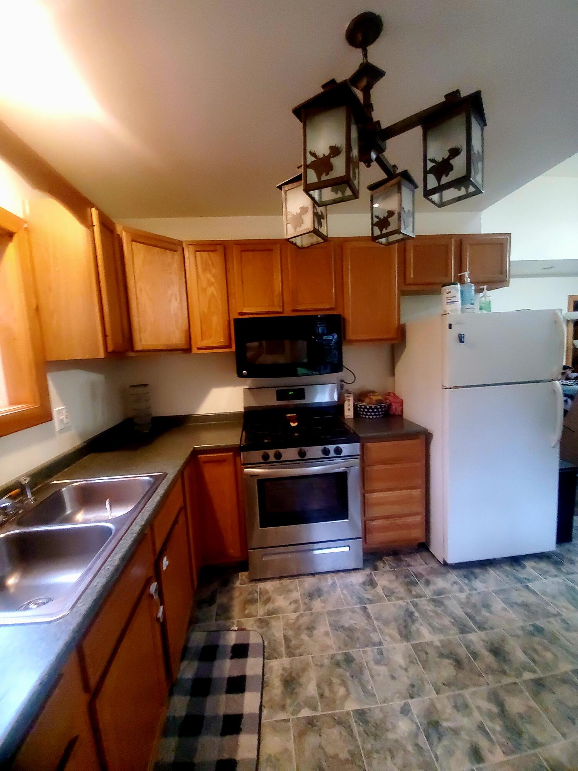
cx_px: 289
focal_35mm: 13
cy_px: 386
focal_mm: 1.8
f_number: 2.2
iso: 640
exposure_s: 1/15
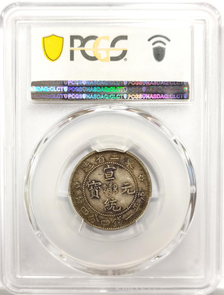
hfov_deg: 27.2
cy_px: 148
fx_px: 462
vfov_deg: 35.4
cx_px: 112
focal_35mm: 54
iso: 160
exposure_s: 1/100
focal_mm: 5.56
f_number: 16
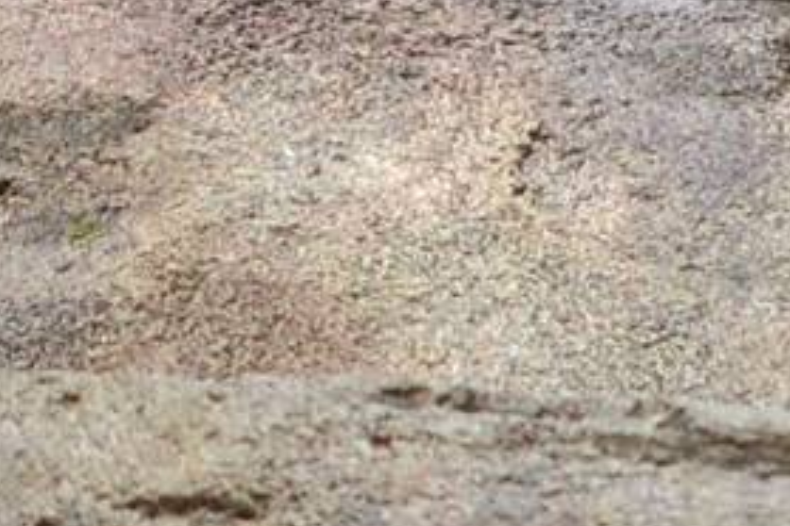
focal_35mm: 944
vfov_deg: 1.5
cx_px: 293
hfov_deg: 2.2
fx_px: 20714
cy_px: -771
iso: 200
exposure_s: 1/640
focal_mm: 110
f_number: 6.3
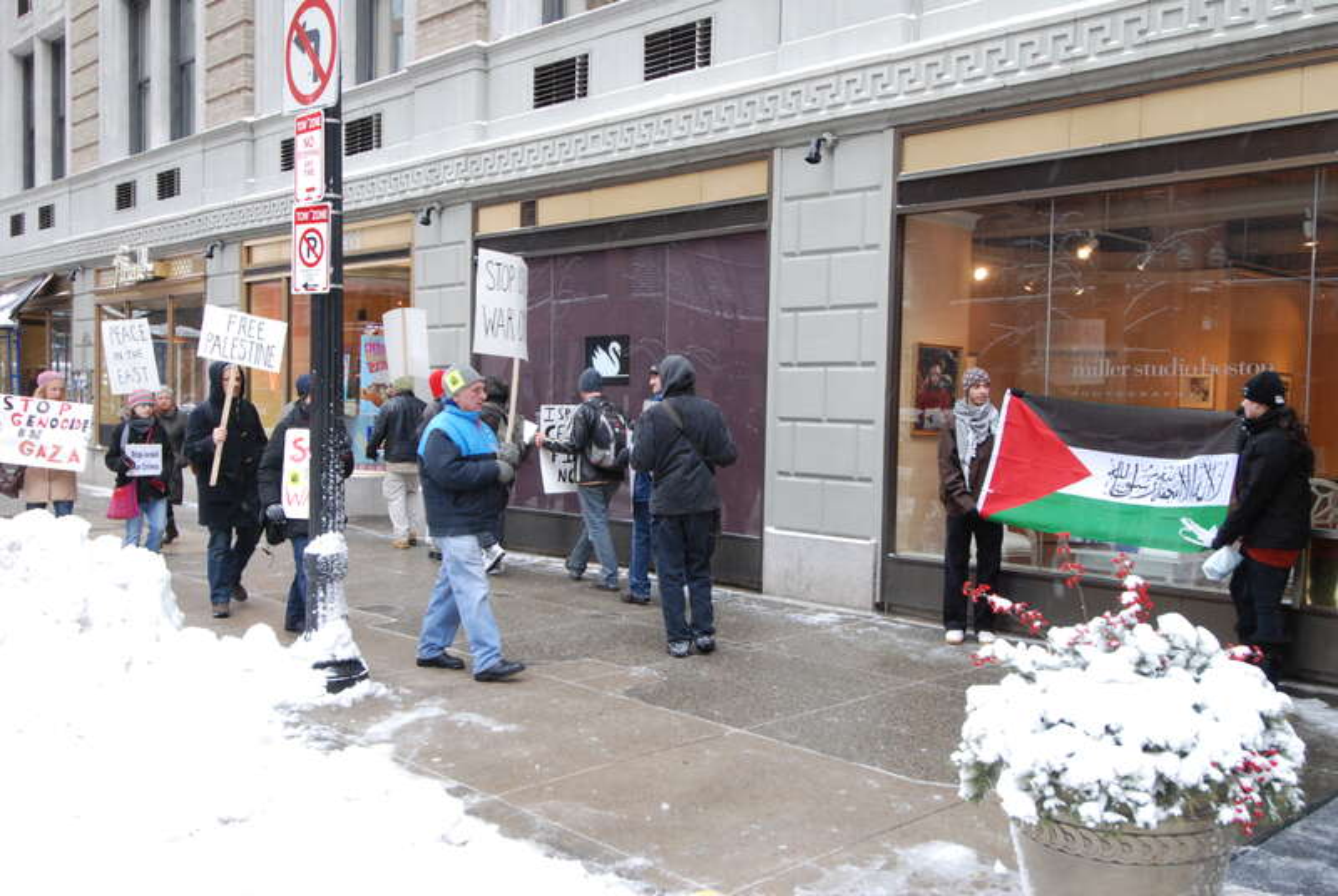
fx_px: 1228
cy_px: 448
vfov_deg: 40.1
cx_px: 669
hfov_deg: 57.2
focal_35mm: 33
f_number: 9
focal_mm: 22
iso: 800
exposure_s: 1/80
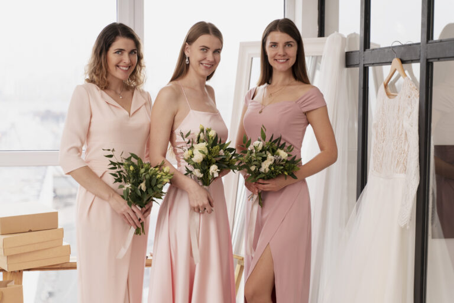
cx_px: 227
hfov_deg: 31.4
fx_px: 807
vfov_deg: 21.2
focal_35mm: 64
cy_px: 152
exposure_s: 1/160
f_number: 3.2
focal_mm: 64
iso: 250
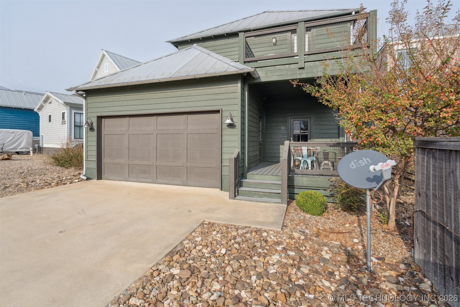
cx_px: 230
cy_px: 154
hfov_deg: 96.7
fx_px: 204
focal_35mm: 16
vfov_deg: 73.8
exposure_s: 1/800
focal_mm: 16
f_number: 7.1
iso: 200
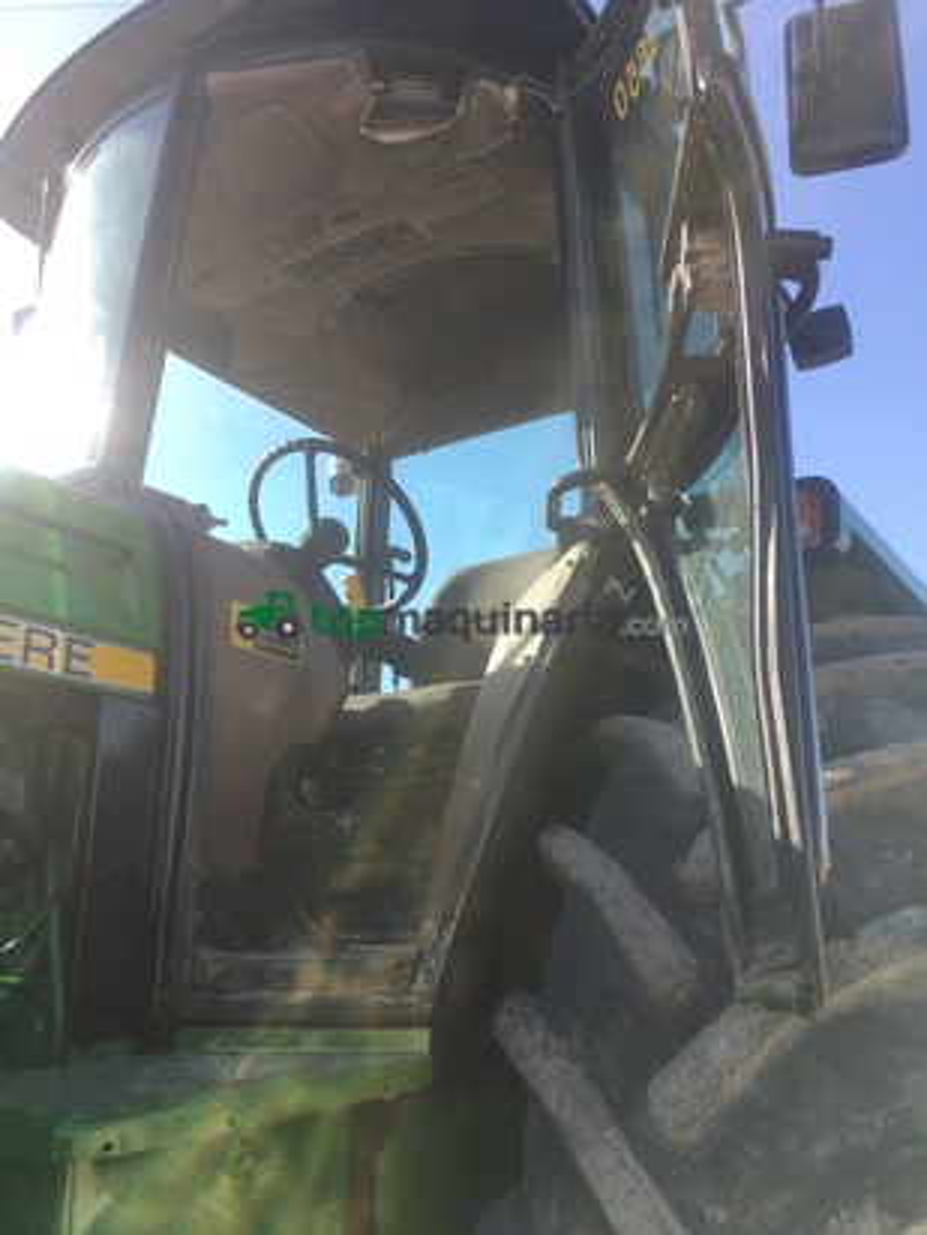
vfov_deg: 61.7
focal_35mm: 29
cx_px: 464
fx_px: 1035
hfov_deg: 48.2
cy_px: 618
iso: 25
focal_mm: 4.15
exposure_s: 1/447
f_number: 2.2
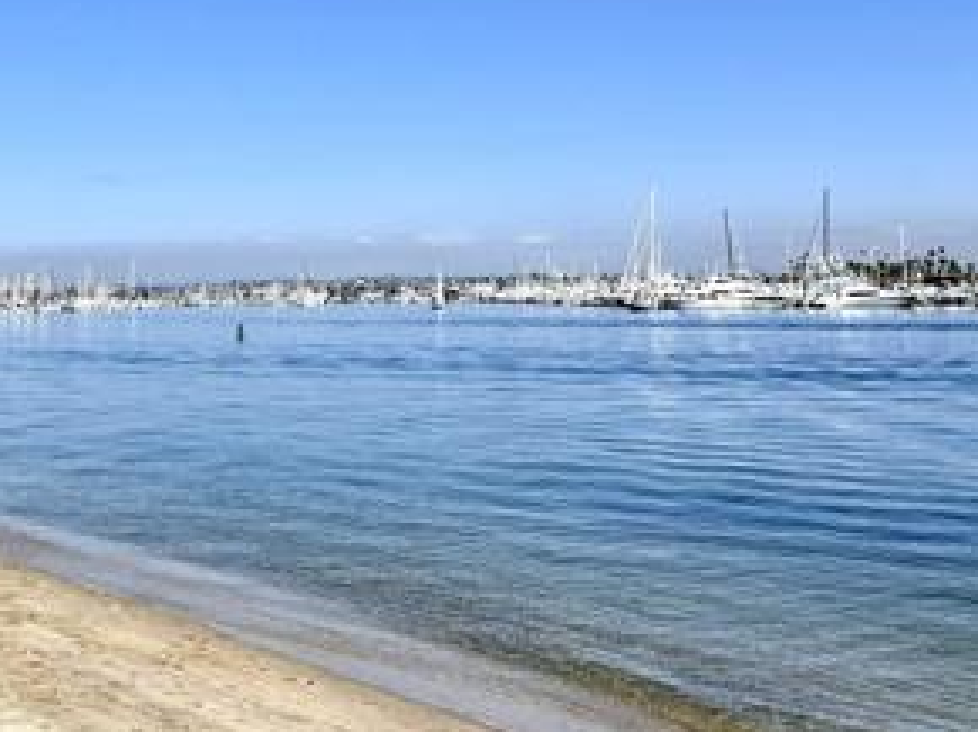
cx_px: 297
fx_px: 1496
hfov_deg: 35.7
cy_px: 165
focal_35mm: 53
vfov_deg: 27.0
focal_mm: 6.76
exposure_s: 1/5714
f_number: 1.78
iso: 80
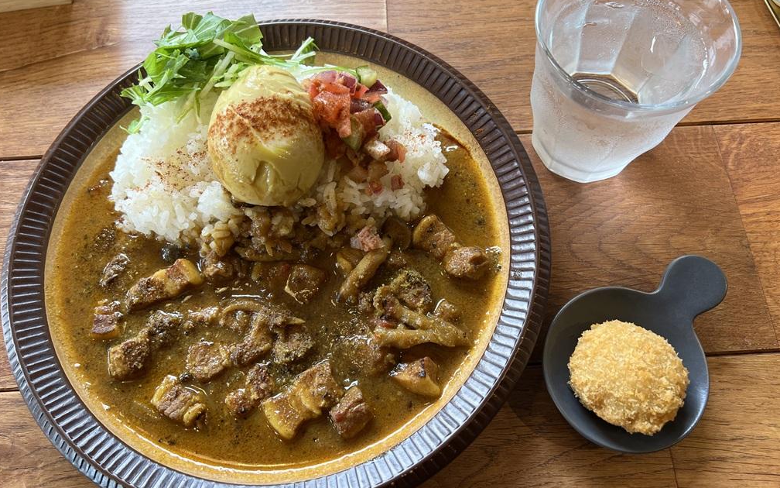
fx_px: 595
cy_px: 240
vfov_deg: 44.5
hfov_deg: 66.5
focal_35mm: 28
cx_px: 387
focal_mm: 5.7
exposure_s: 1/60
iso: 64
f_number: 1.5
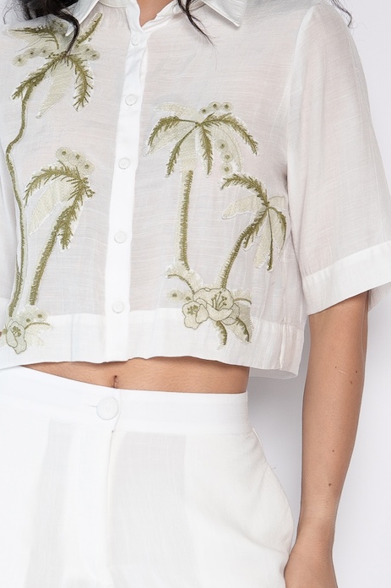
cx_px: 162
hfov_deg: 8.5
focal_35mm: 162
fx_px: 2643
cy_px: 565
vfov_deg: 12.6
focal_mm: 50
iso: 200
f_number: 4.5
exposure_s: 1/125
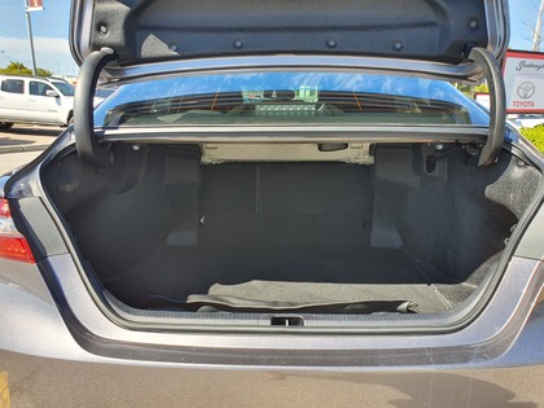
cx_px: 272
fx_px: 409
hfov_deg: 67.3
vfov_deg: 53.1
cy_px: 204
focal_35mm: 26
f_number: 2.4
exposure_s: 1/233
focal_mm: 4.3
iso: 50
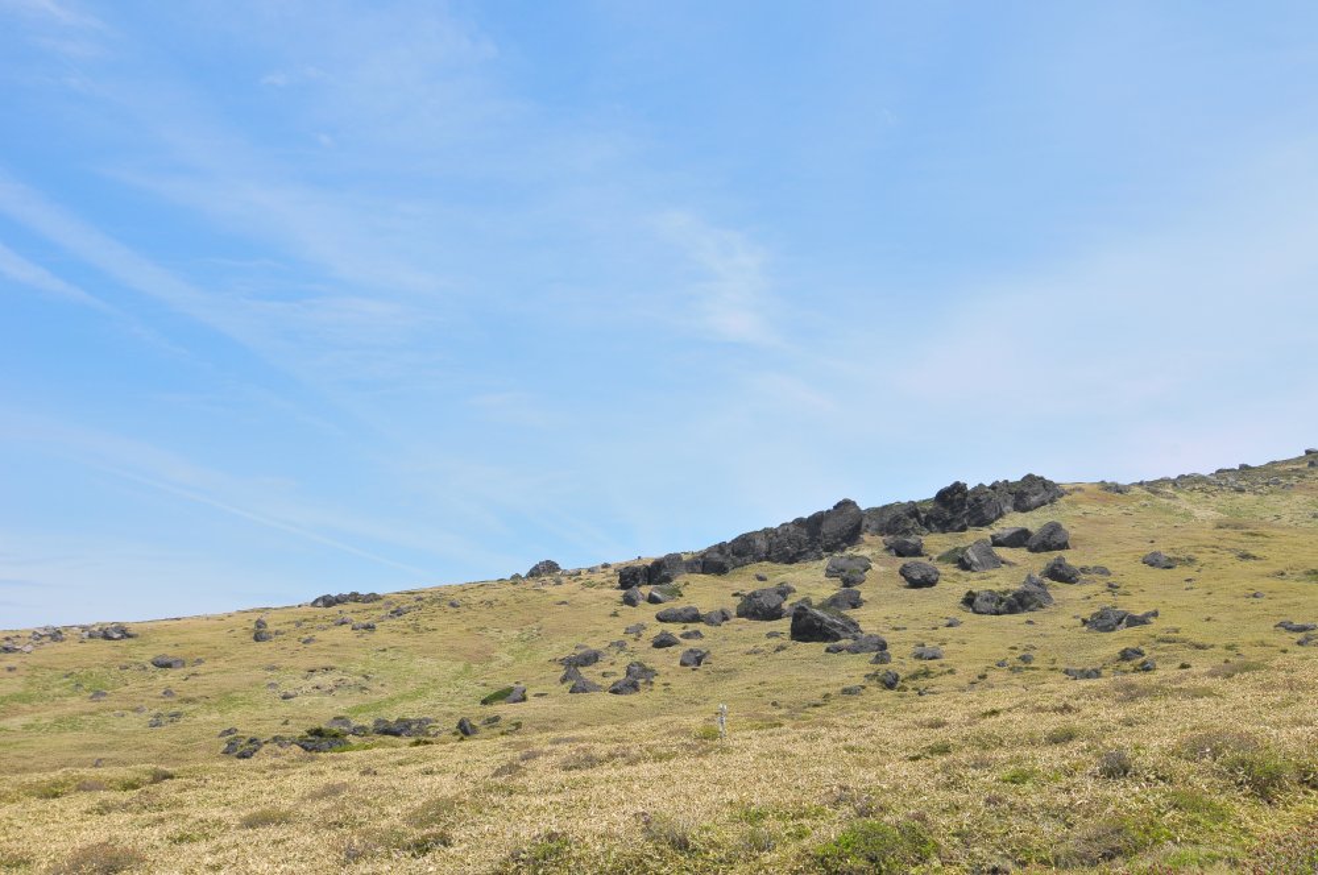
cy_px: 438
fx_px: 1316
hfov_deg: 53.2
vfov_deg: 36.8
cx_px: 659
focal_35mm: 36
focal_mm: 24
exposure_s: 1/250
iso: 200
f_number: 10
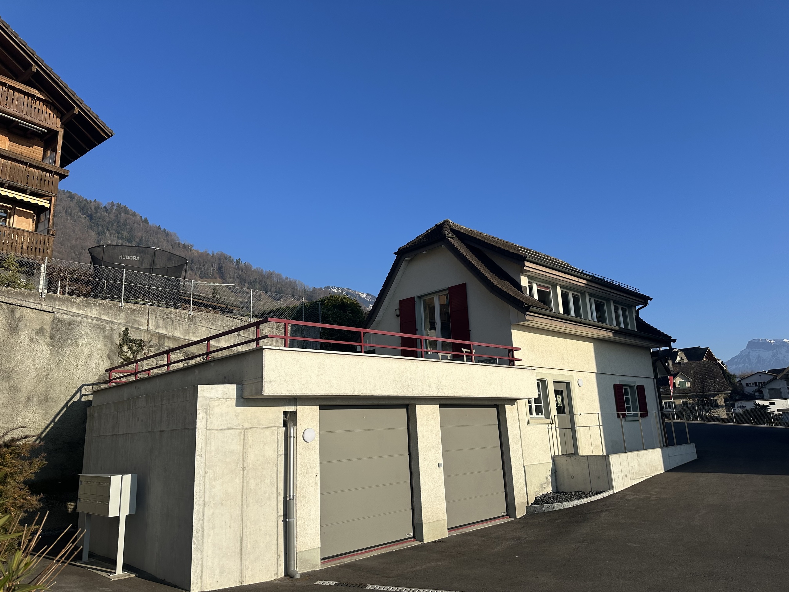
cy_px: 296
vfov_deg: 56.8
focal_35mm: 24
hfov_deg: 71.6
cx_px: 394
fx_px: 547
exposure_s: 1/4762
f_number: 1.78
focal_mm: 6.86
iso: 80
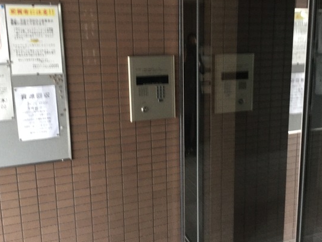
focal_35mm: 37
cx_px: 171
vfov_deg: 38.6
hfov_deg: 50.1
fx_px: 344
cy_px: 110
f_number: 2.4
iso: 200
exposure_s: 1/15
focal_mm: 3.3
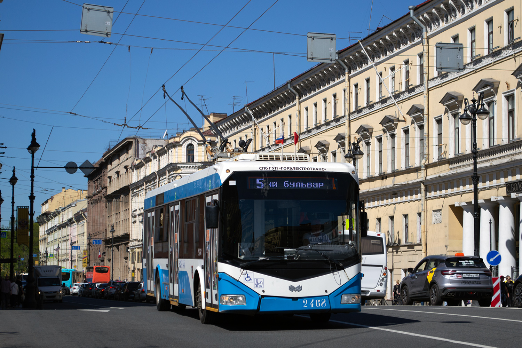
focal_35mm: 82
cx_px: 261
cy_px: 174
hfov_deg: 24.6
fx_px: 1196
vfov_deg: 16.6
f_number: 5.6
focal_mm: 55
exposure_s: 1/800
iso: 100
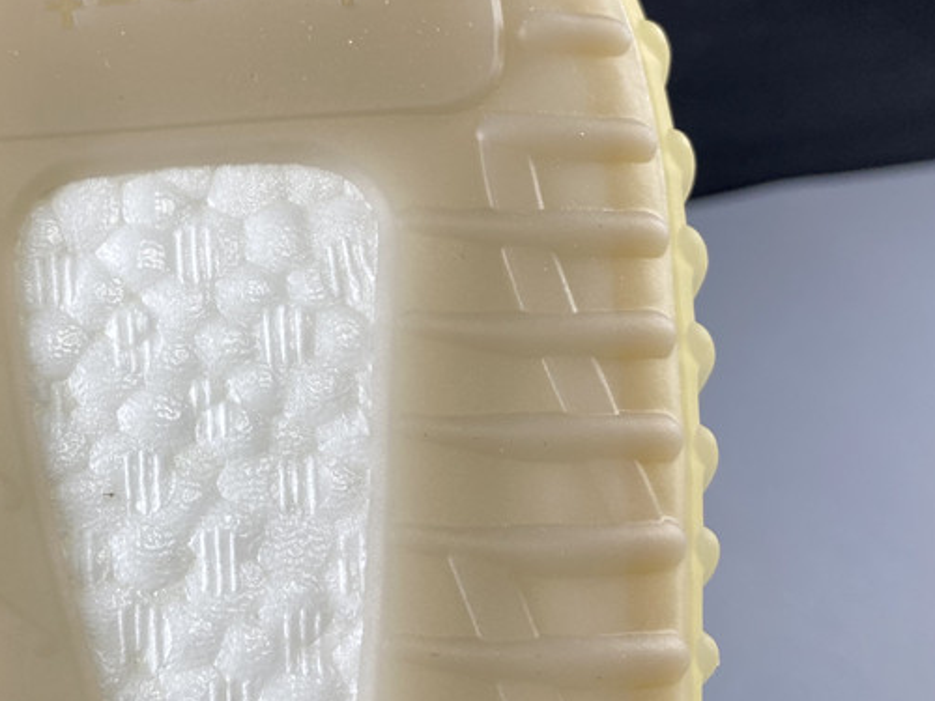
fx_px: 1405
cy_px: 333
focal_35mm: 52
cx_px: 148
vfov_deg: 28.0
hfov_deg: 35.3
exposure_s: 1/100
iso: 40
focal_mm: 4.25
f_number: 1.8
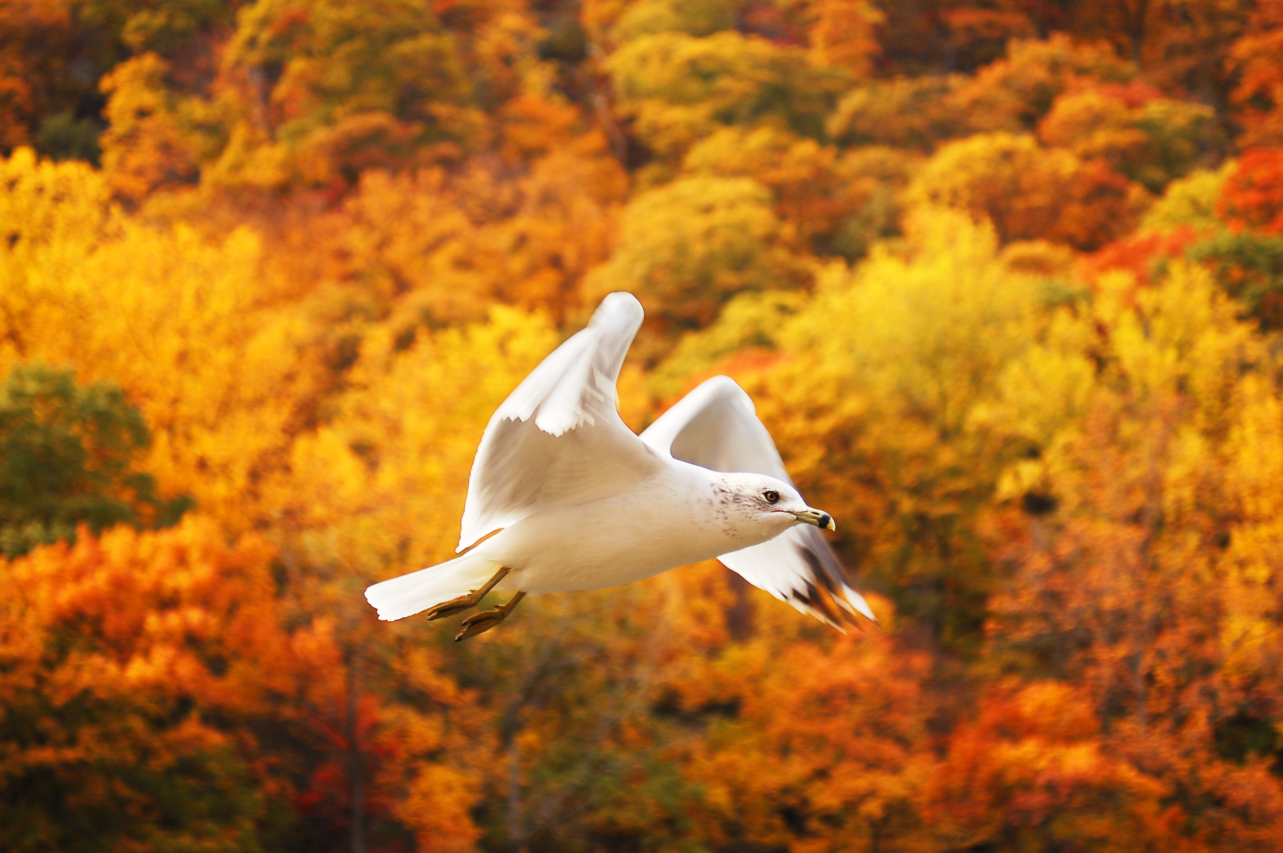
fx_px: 4006
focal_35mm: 112
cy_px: 426
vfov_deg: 12.2
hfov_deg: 18.2
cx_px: 642
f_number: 5.6
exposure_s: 1/400
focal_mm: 75
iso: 200
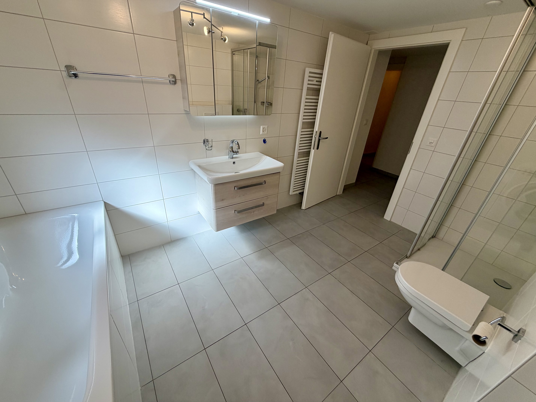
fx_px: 217
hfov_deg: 102.1
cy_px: 201
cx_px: 268
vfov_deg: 85.7
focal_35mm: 14
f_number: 2.2
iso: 64
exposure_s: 1/100
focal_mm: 2.22
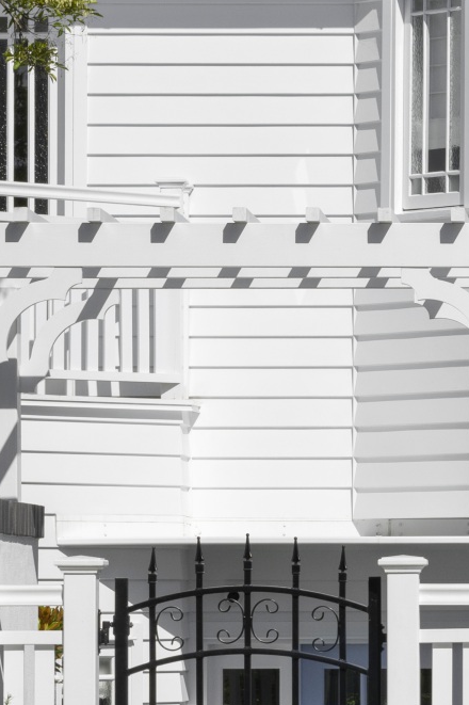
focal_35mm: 218
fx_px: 4264
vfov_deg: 9.4
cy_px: -61
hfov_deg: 6.2
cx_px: 713
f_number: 11
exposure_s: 1/400
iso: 100
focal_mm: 50
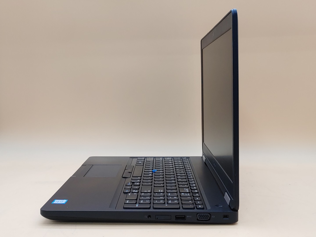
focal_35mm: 44
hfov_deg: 42.9
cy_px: 118
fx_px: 402
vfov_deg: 32.9
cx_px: 158
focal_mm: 4.36
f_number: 1.8
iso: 50
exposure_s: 1/120
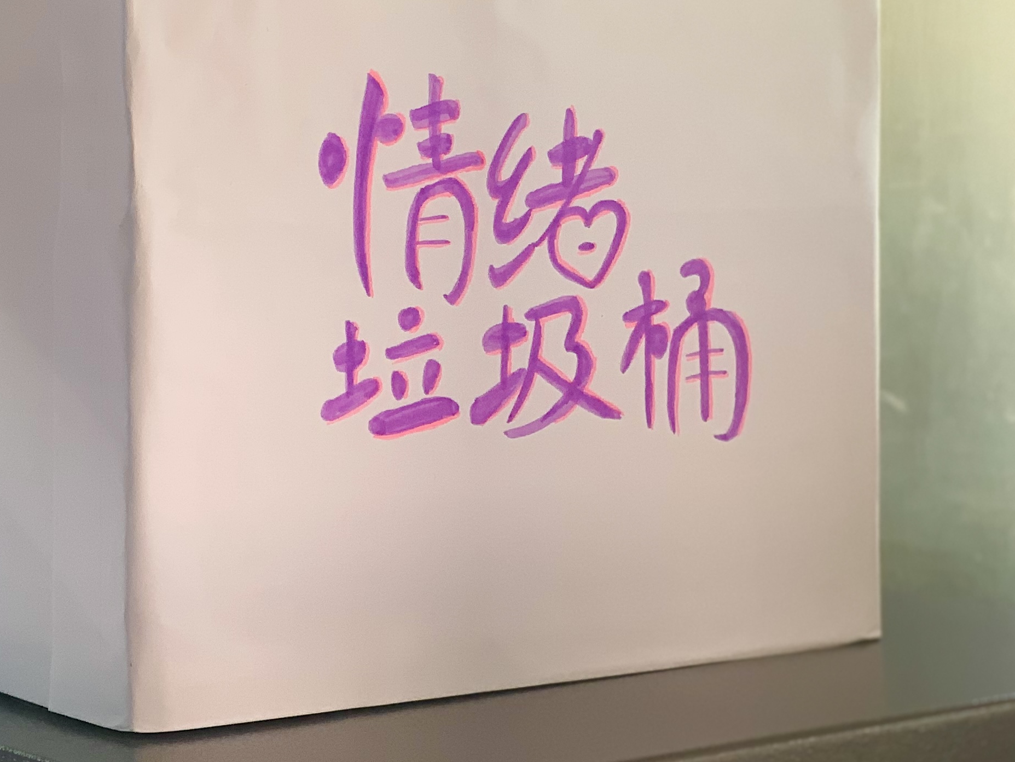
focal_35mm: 113
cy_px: -34
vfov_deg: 12.9
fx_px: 3314
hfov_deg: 17.0
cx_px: -16
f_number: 2.4
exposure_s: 1/122
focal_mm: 6
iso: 40
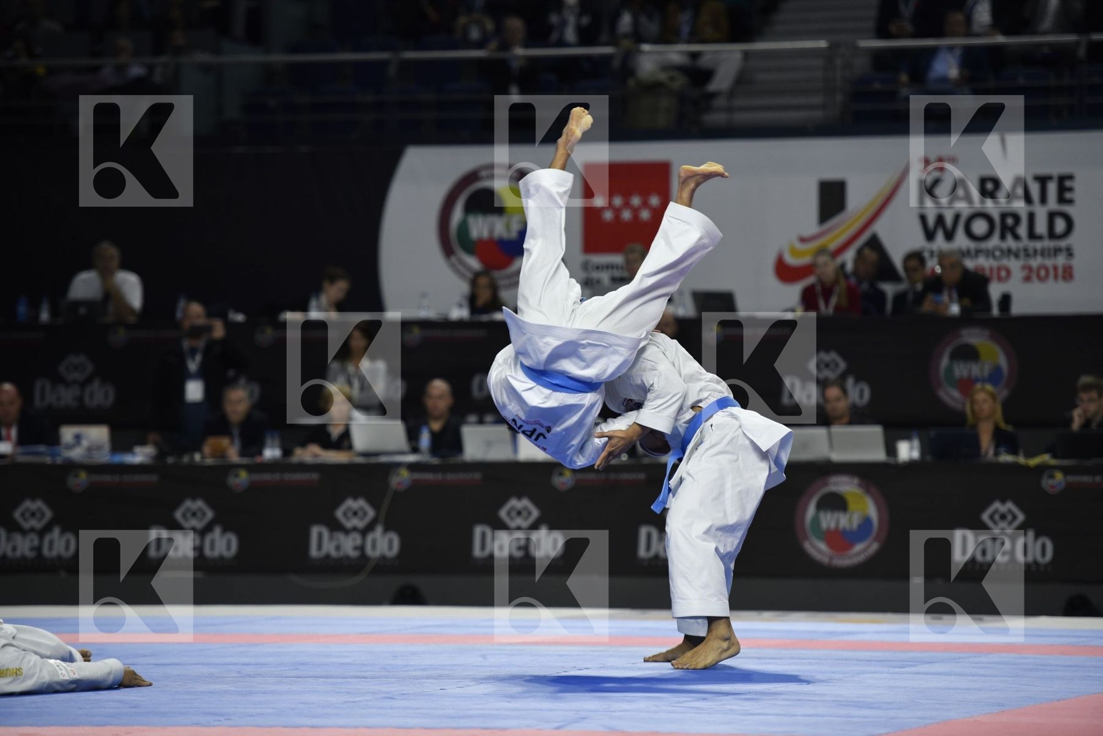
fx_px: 5361
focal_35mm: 175
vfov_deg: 7.8
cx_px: 552
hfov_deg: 11.7
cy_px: 368
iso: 800
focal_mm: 175
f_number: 2.8
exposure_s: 1/800
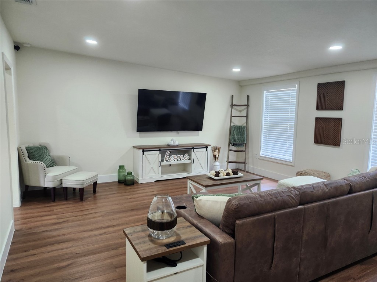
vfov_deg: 58.9
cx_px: 188
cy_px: 141
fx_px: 250
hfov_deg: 73.9
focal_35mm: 23
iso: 320
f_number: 1.8
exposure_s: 1/120
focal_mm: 5.54
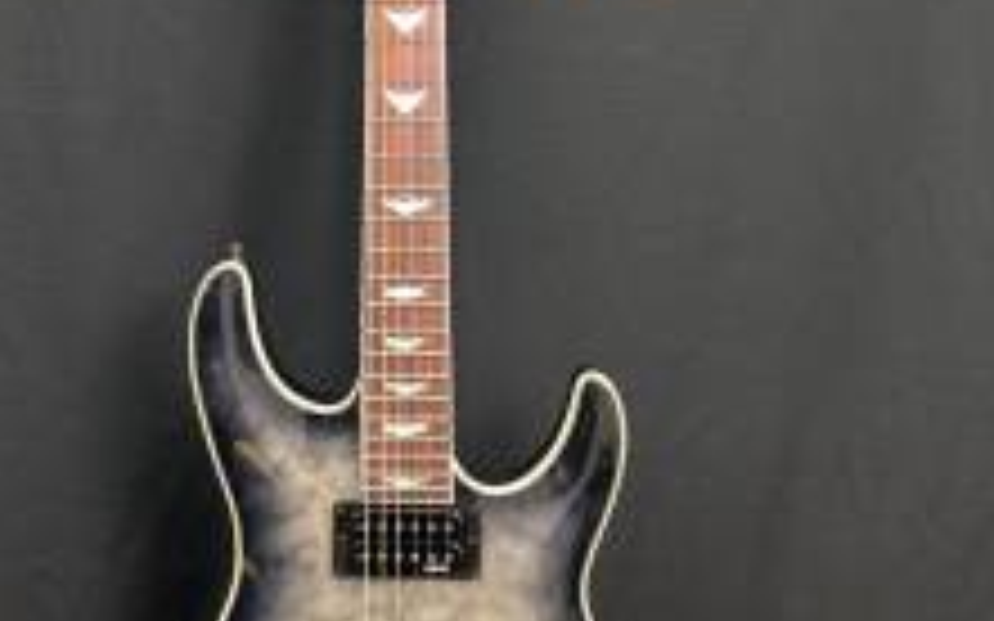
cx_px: 416
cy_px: 189
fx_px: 1246
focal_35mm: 46
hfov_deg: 43.4
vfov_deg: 27.7
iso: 178
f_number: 1.68
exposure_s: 1/41.7
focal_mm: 6.9
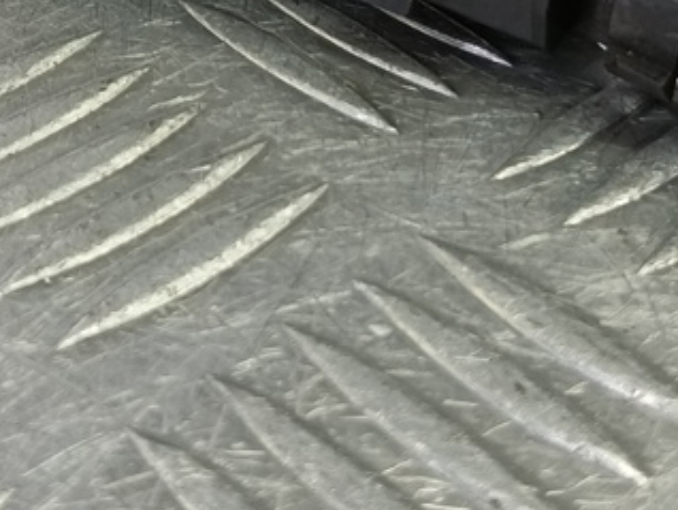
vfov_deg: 17.9
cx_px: 222
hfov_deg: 26.2
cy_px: -239
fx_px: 1450
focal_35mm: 74
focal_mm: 4.11
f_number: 1.6
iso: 134
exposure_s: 1/50
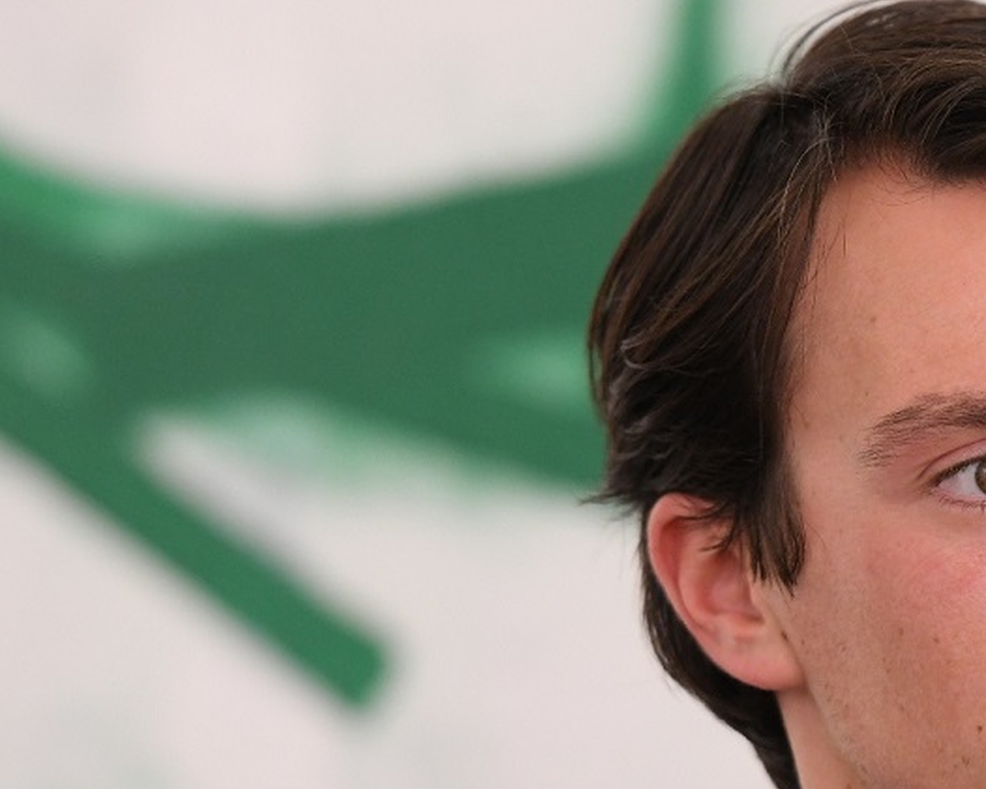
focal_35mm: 542
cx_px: 765
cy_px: 759
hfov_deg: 3.6
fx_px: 15819
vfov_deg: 2.9
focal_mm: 190
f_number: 2.8
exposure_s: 1/200
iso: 2000
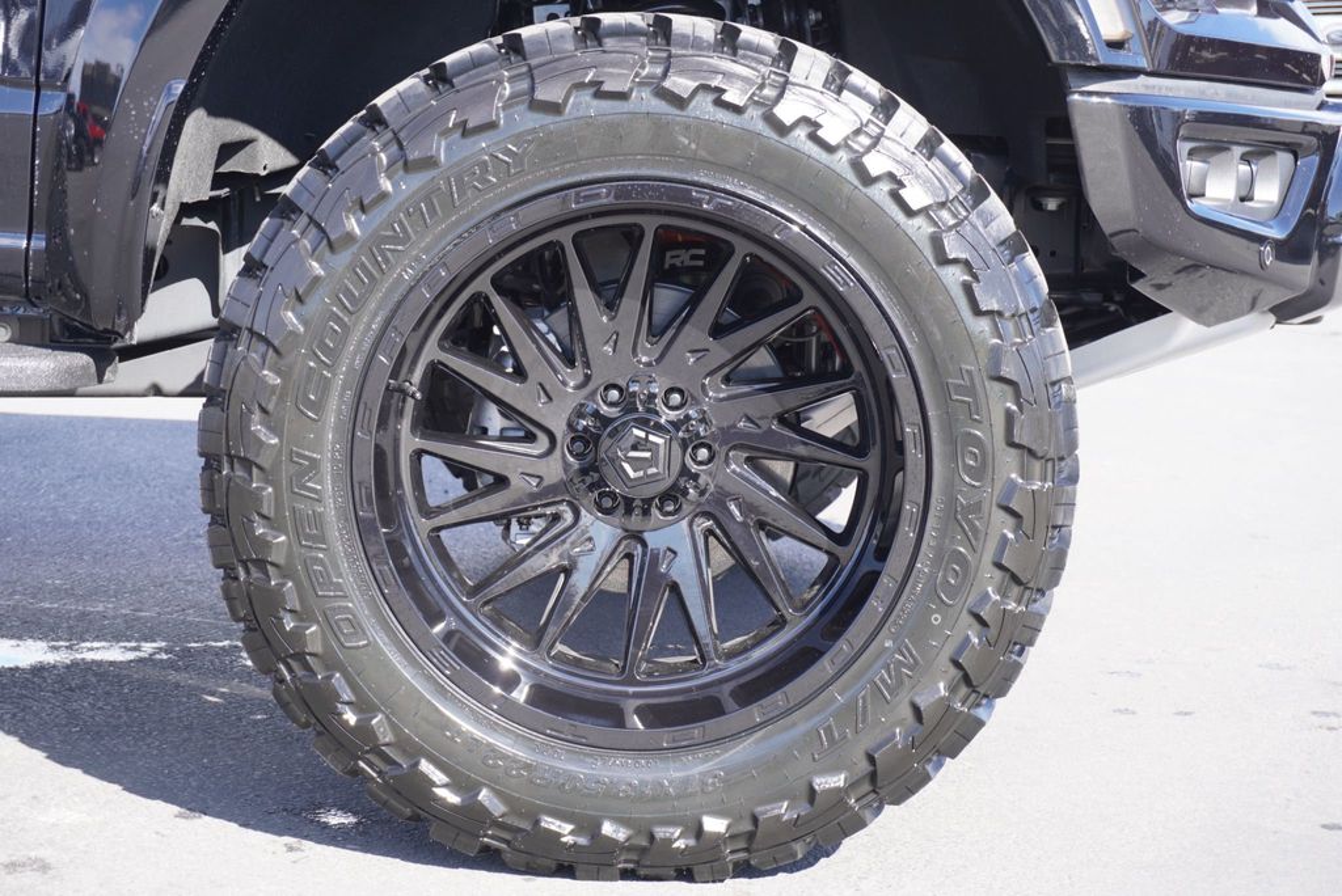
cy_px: 448
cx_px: 671
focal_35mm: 72
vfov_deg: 19.0
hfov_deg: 28.1
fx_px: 2685
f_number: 5.6
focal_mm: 48
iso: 125
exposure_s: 1/80
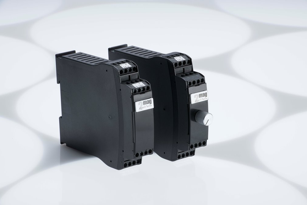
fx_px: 1740
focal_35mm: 204
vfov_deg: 6.7
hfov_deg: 10.1
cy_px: 104
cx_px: 155
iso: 100
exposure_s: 1/100
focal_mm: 200
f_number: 22
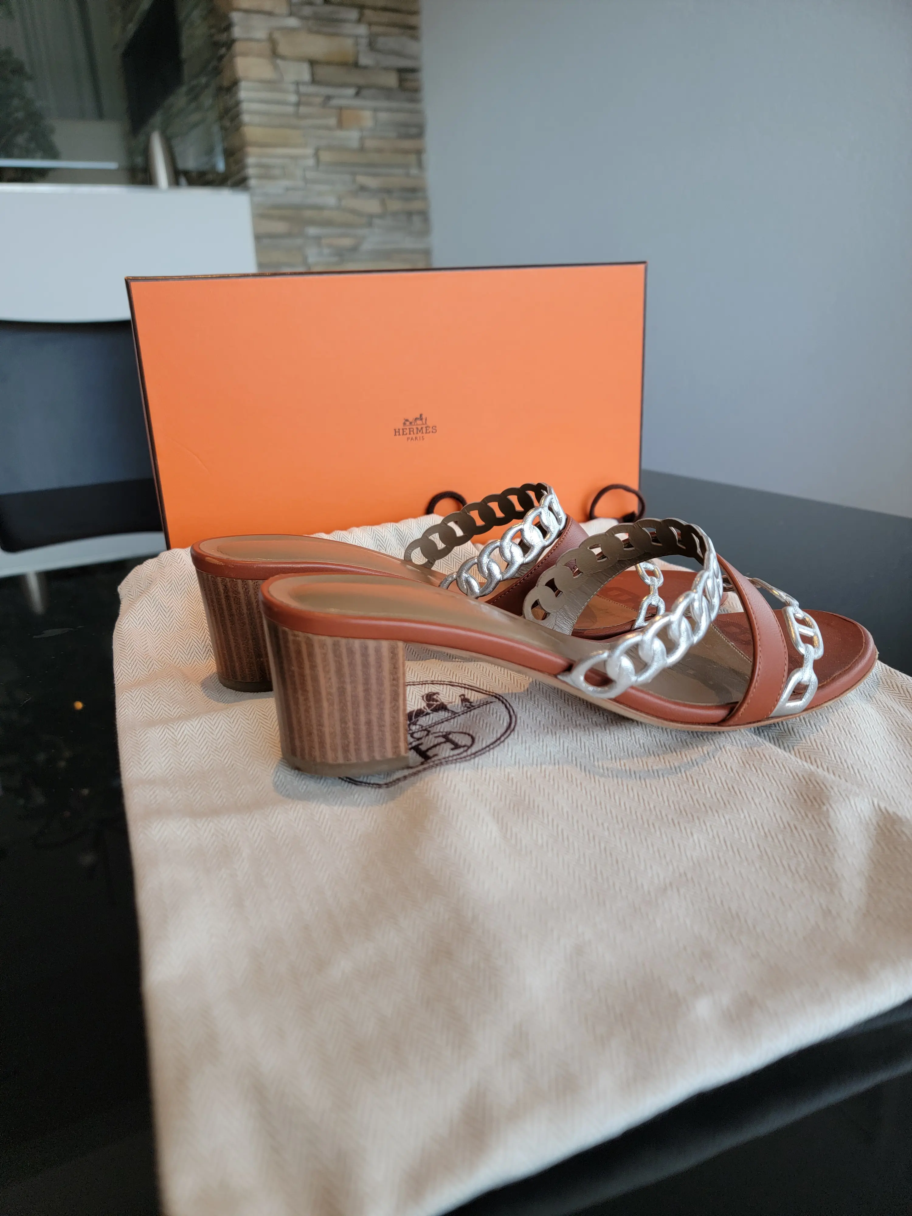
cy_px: 608
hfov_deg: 56.8
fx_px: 843
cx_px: 456
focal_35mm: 24
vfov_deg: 71.6
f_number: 1.8
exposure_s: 1/100
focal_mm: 6.7
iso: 50
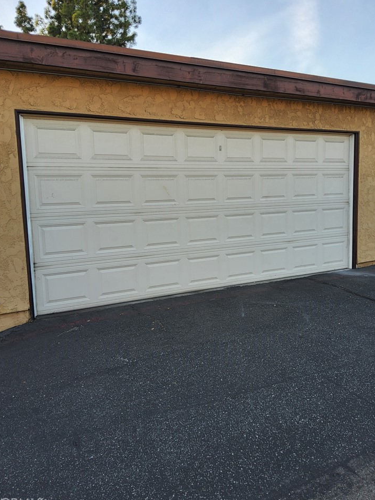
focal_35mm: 27
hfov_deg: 51.3
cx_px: 197
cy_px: 241
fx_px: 390
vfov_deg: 65.3
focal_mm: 3.08
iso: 32
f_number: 2
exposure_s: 1/163
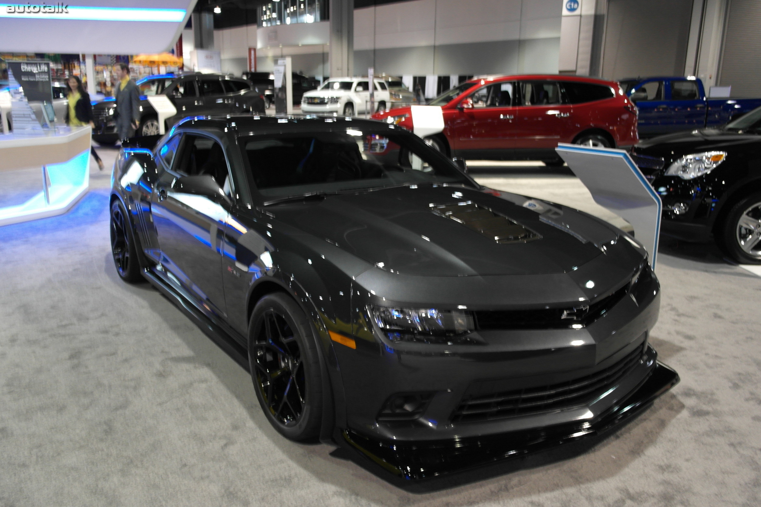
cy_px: 254
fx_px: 634
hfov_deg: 61.9
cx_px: 380
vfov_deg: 43.6
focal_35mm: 30
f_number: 3.5
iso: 800
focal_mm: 20
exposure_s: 1/20
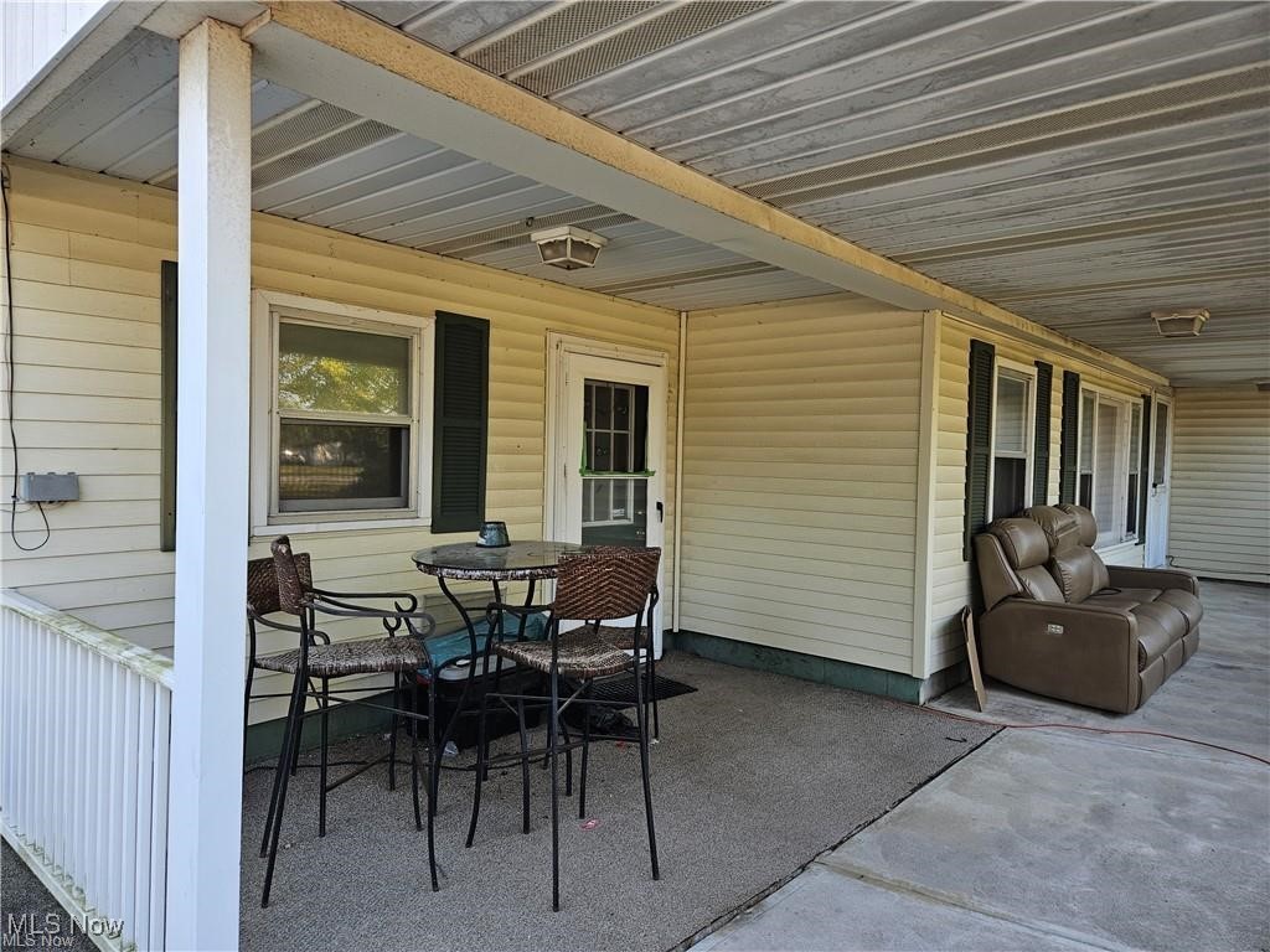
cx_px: 635
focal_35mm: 23
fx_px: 844
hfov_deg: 73.9
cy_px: 476
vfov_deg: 58.9
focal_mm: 5.4
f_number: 1.8
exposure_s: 1/120
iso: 32
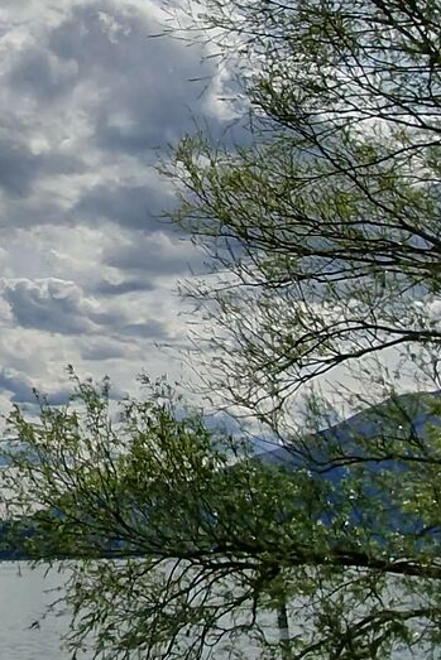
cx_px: -244
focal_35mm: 62
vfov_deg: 32.4
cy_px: 324
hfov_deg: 18.9
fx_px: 1138
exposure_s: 1/2928
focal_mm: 1.8
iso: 50
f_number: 2.2
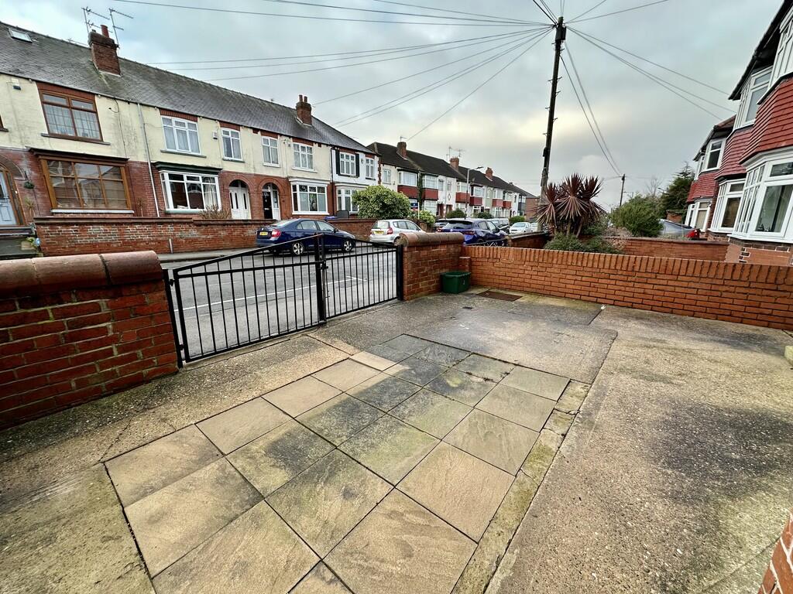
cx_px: 396
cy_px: 297
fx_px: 321
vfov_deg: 85.7
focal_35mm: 14
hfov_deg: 102.1
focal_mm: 2.22
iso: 50
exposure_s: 1/99
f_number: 2.2
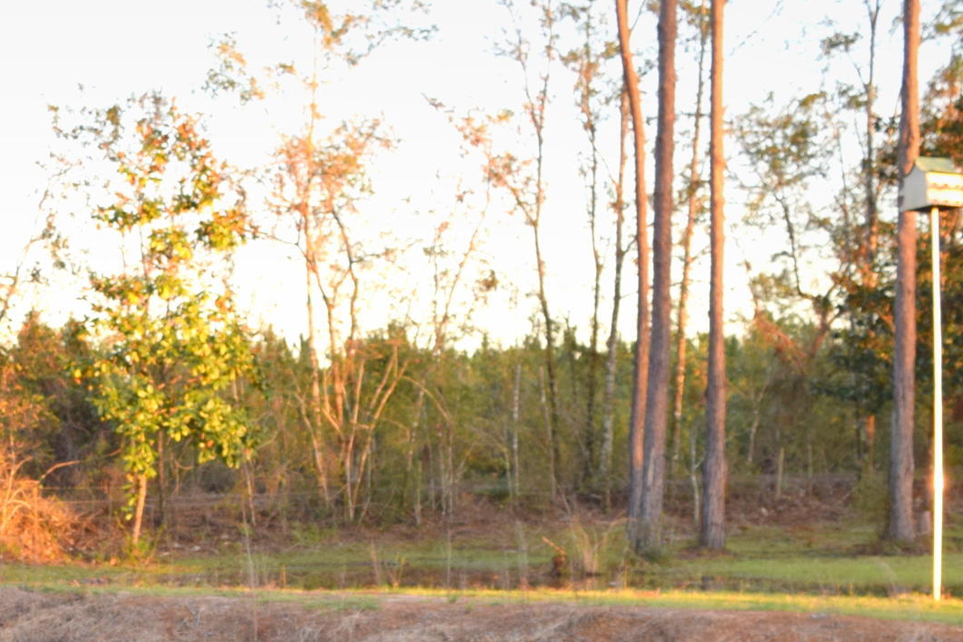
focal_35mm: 76
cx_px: 143
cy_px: 863
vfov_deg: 16.8
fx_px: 2033
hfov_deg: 26.0
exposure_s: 1/125
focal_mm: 18
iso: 280
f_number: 5.6
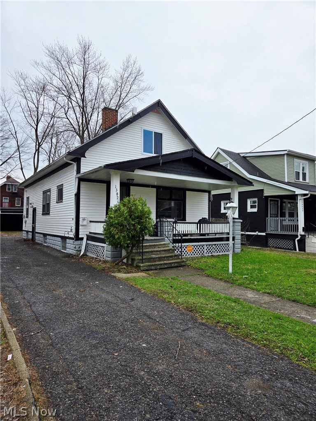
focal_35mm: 23
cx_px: 158
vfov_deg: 73.9
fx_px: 280
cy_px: 210
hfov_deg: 58.9
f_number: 1.8
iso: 25
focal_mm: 5.4
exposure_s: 1/455
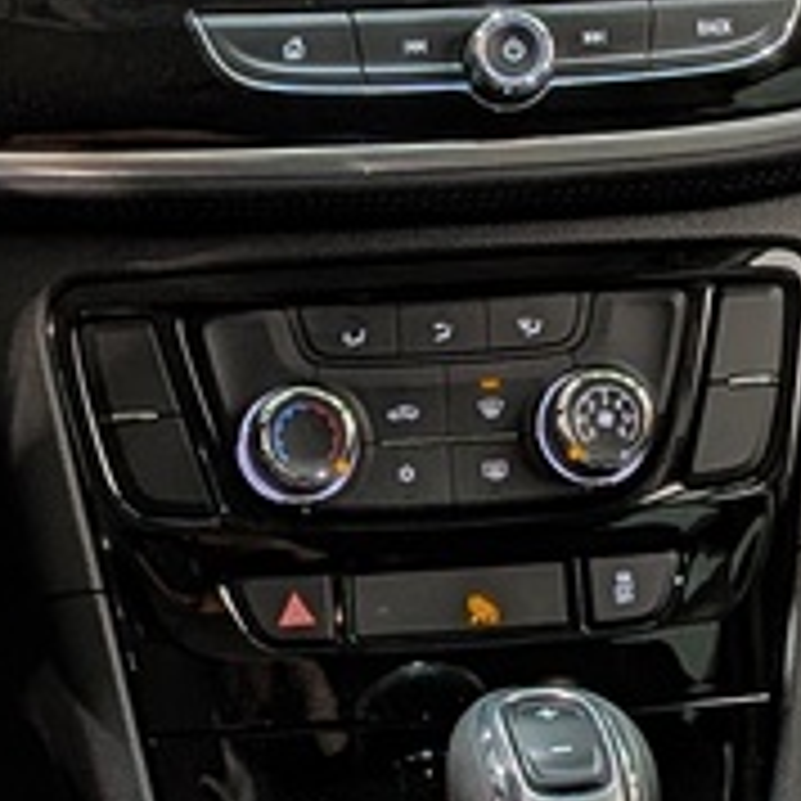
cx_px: 297
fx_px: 3194
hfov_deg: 14.3
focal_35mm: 122
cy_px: 612
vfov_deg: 14.2
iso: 104
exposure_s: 1/50
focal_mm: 4.53
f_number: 1.7
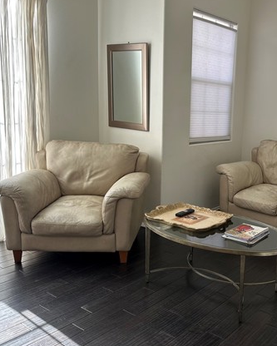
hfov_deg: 39.1
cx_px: 232
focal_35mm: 36
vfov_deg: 50.3
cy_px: 167
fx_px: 369
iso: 80
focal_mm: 6.86
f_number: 1.78
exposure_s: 1/311
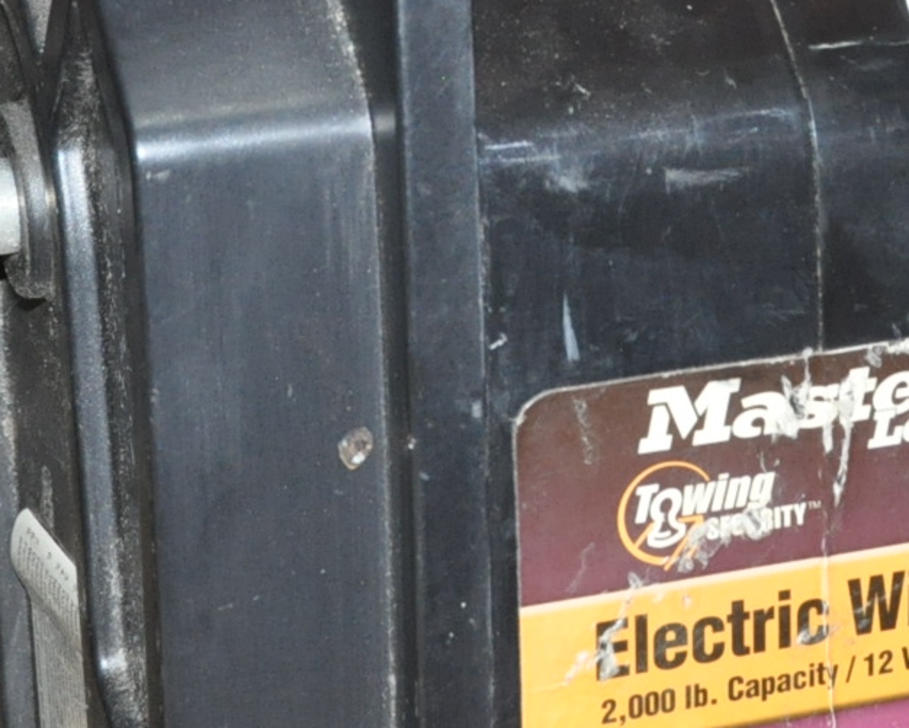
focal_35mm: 154
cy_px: 112
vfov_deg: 10.0
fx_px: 4144
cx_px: 871
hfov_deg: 12.4
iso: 1600
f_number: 9
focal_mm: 32
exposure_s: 1/60
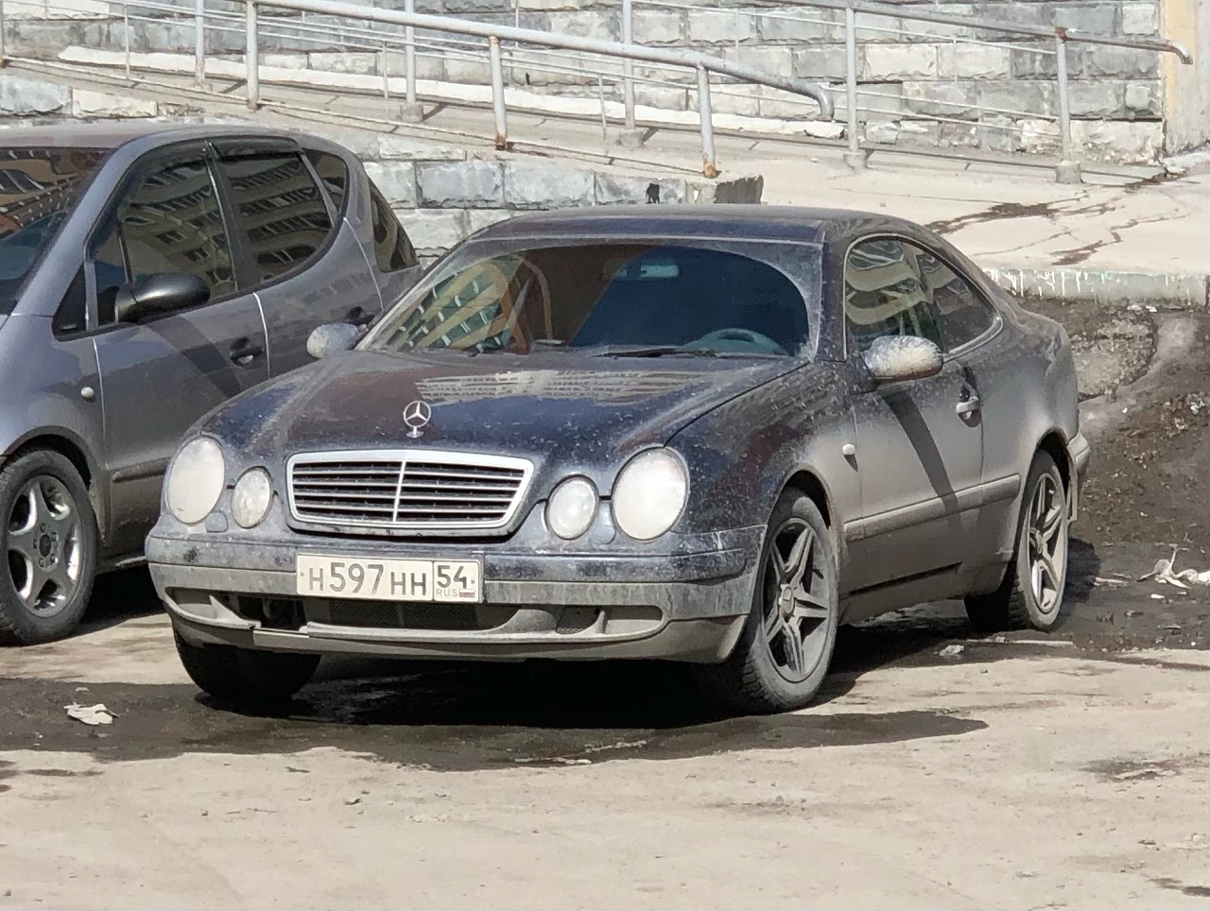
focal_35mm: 52
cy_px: 456
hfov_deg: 36.8
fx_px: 1820
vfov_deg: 28.1
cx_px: 605
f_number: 2.4
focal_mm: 6
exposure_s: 1/1171
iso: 16
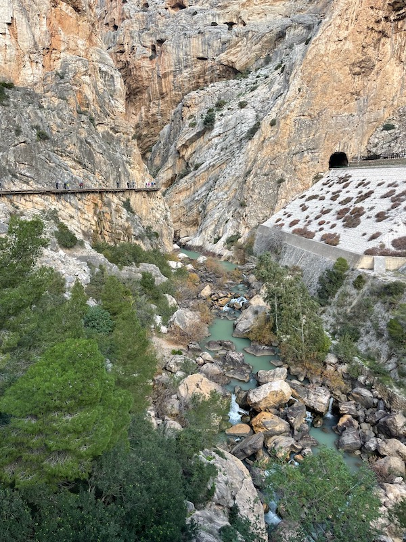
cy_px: 271
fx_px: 407
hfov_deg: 53.1
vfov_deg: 67.3
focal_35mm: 26
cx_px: 203
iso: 32
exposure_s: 1/332
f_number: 1.6
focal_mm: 4.2
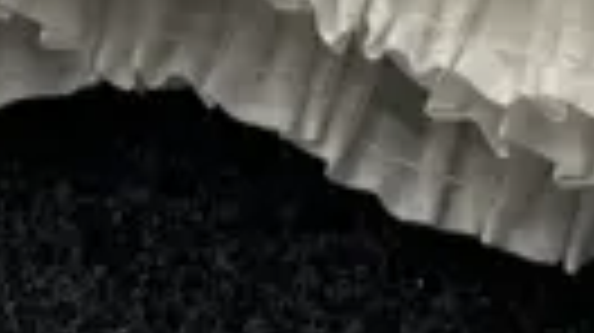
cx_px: 346
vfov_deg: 4.6
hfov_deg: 10.6
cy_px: -1606
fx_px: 3195
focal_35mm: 203
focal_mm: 6.86
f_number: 1.78
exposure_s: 1/102
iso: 50
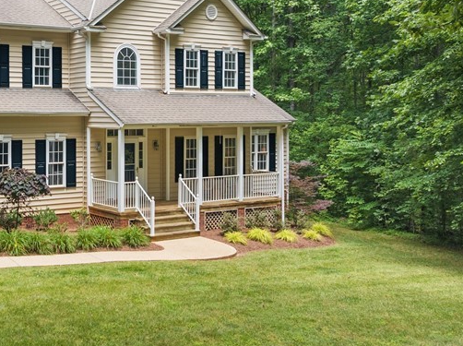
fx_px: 654
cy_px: 120
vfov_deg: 29.4
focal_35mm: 49
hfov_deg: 36.4
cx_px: 41
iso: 100
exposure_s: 1/800
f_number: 2.8
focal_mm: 12.29
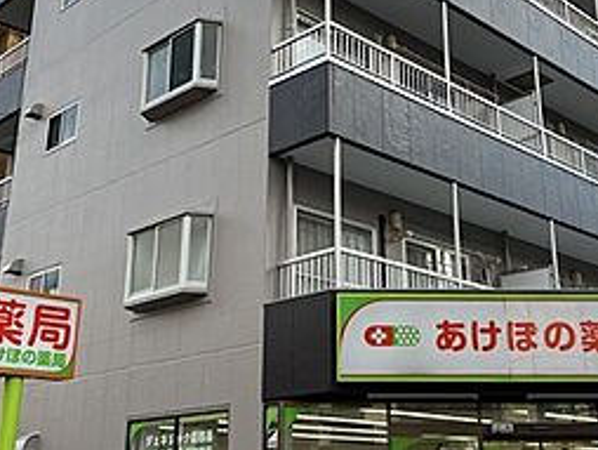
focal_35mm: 52
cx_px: 346
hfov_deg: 36.7
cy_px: 154
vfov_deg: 27.9
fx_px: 899
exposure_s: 1/949
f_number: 1.5
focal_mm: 5.7
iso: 50
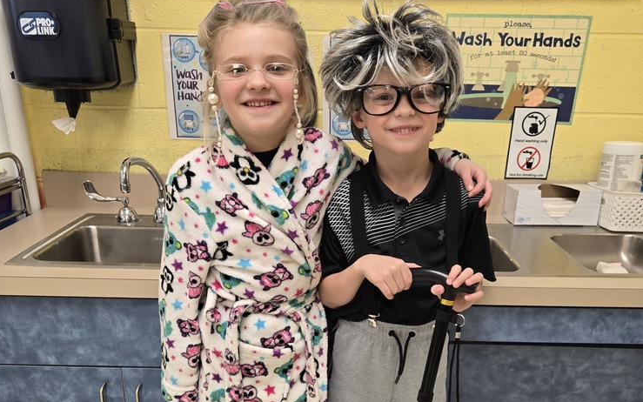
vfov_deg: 37.2
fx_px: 578
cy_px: 312
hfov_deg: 58.1
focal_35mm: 33
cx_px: 318
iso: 80
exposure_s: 1/66
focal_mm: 5.4
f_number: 1.8
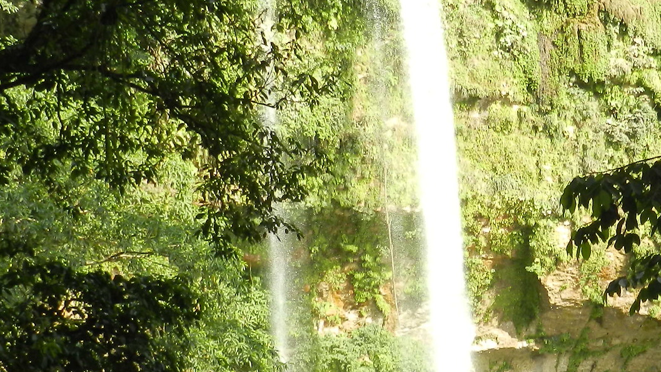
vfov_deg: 12.9
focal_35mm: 94
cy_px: 235
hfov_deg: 22.4
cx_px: 506
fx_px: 1648
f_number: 4
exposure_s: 1/250
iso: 160
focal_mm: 6.7
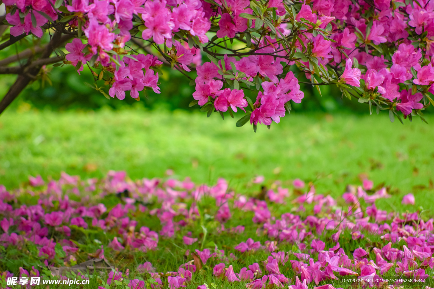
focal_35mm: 210
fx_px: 2532
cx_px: 217
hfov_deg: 9.8
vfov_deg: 6.5
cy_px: 144
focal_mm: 210
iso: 100
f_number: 5.6
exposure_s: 1/125
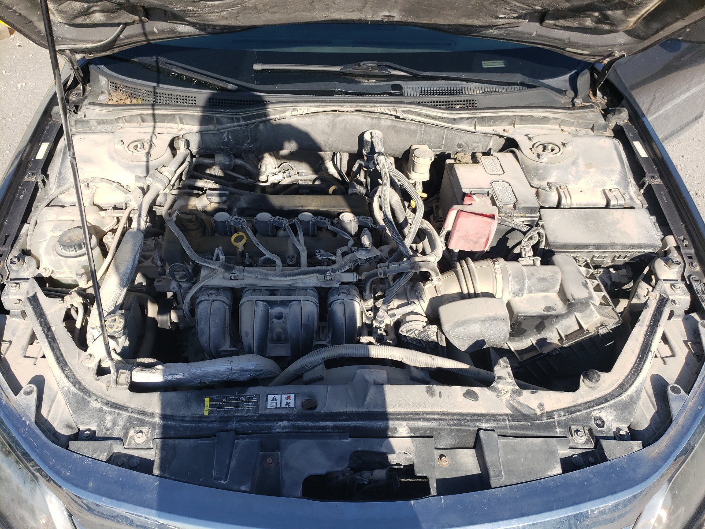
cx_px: 352
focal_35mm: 26
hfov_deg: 67.3
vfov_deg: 53.1
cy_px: 264
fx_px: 530
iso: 50
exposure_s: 1/2000
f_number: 1.5
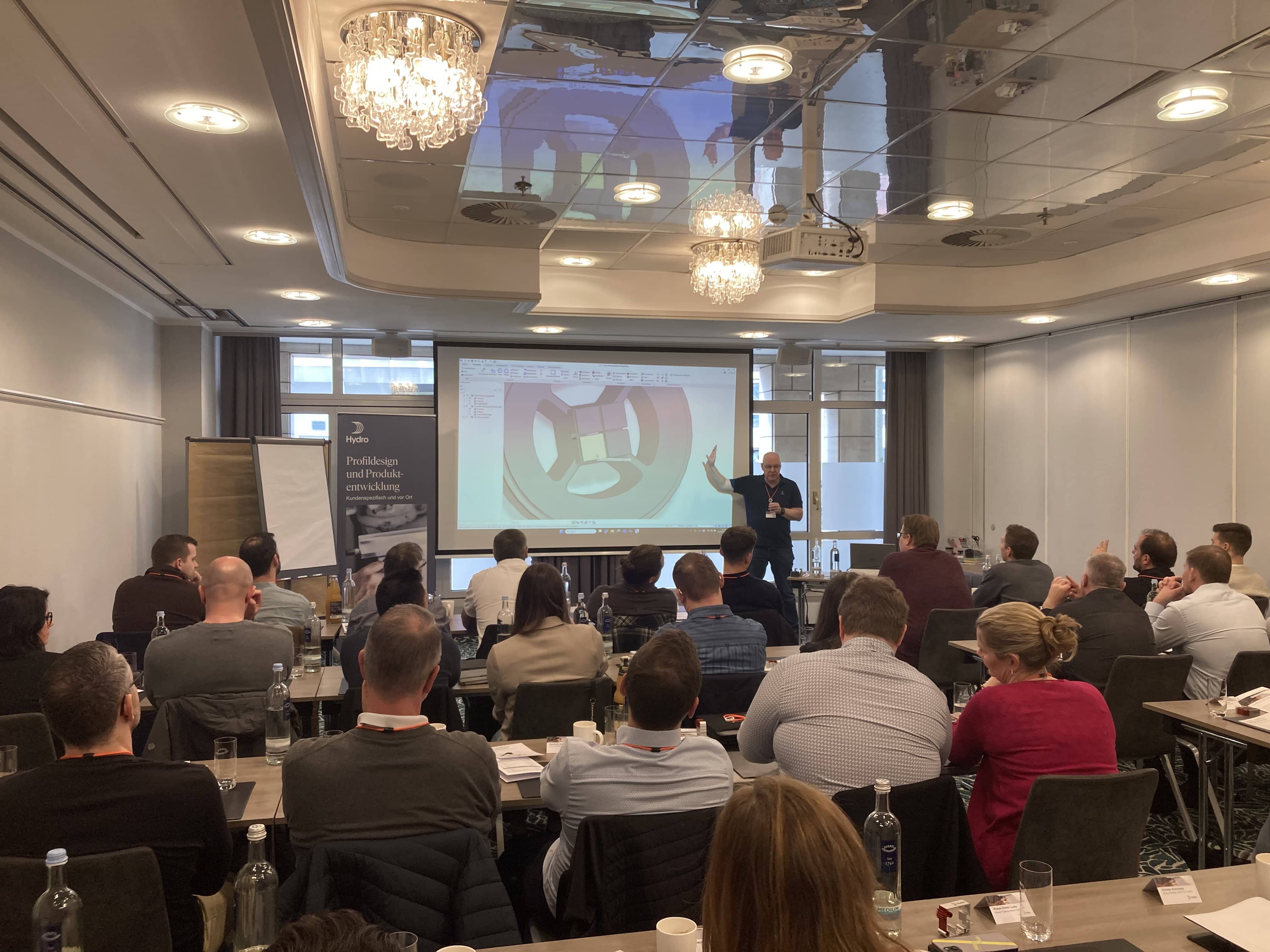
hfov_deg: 63.4
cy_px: 476
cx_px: 635
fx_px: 1027
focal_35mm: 28
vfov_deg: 49.7
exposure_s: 1/100
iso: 50
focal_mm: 4
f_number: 1.8
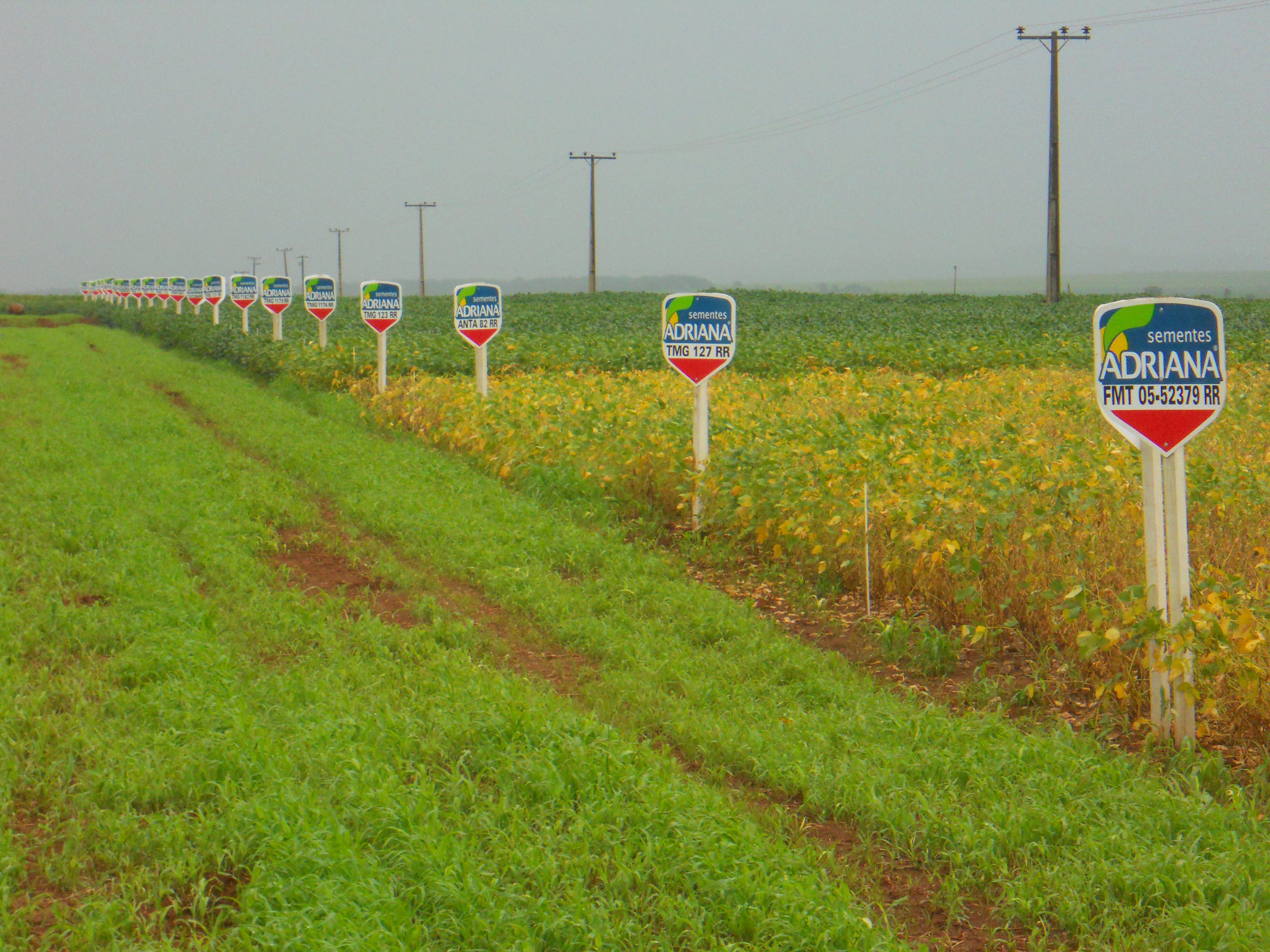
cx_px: 635
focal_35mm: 140
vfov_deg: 10.6
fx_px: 5136
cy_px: 476
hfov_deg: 14.1
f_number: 6.6
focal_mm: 25
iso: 400
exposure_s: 1/500
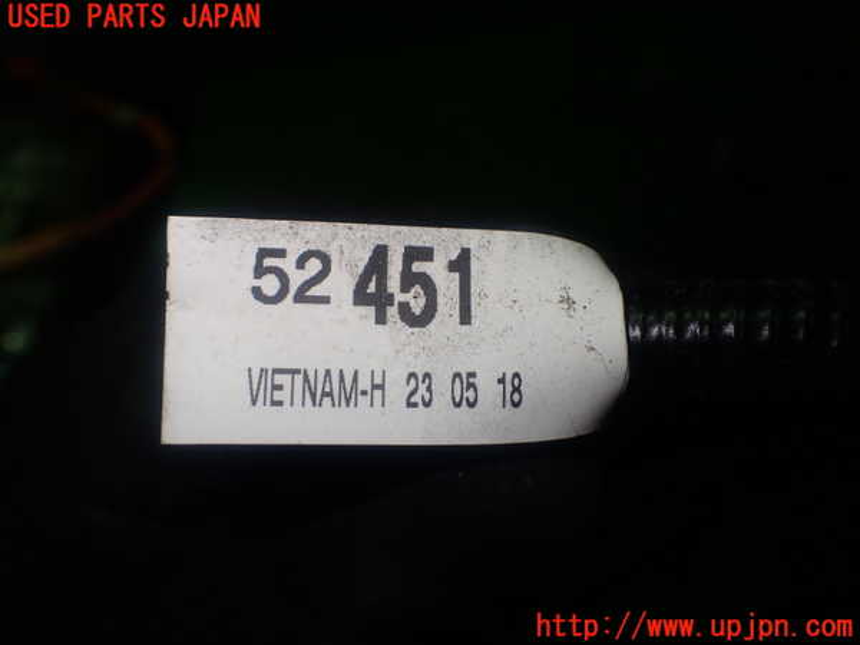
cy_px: 322
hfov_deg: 60.0
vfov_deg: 46.8
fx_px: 745
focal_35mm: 30
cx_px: 430
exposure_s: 1/100
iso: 100
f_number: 3.2
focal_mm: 5.4
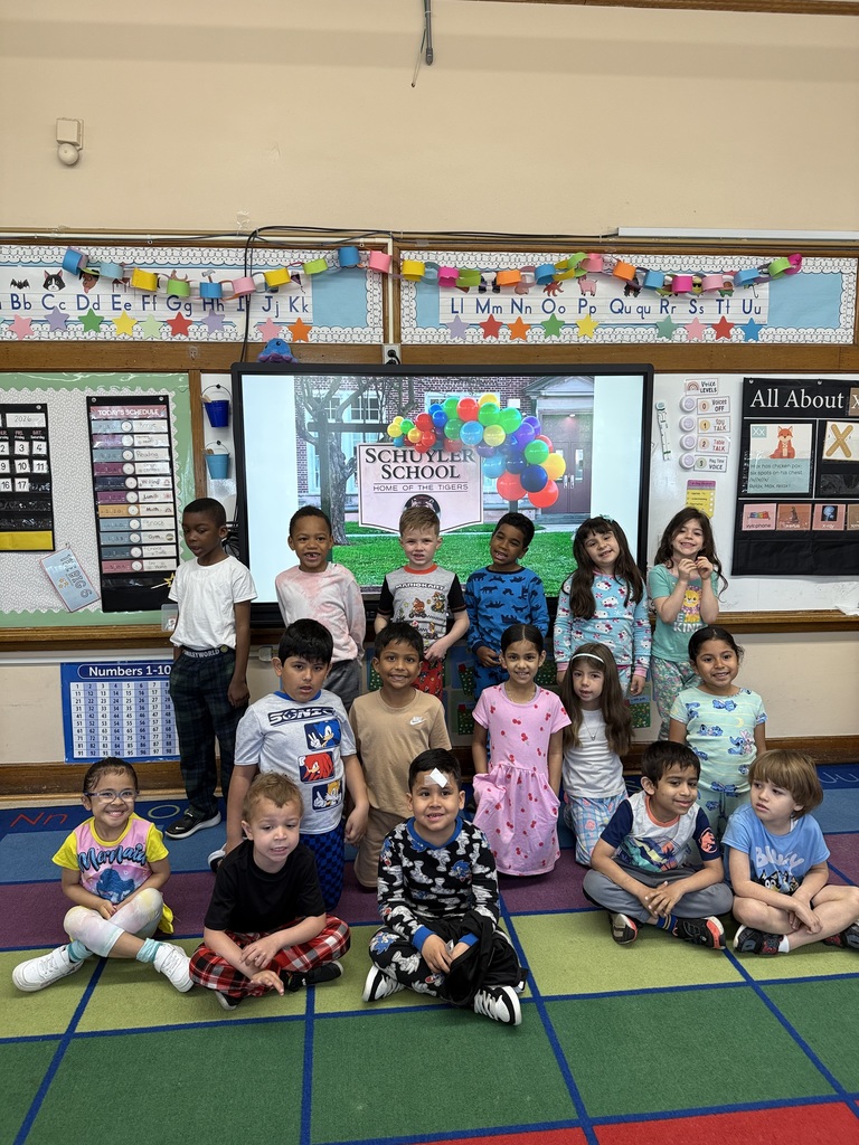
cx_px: 430
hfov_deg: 56.8
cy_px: 572
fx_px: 794
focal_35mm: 24
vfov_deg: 71.6
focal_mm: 6.76
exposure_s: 1/60
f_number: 1.78
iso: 200
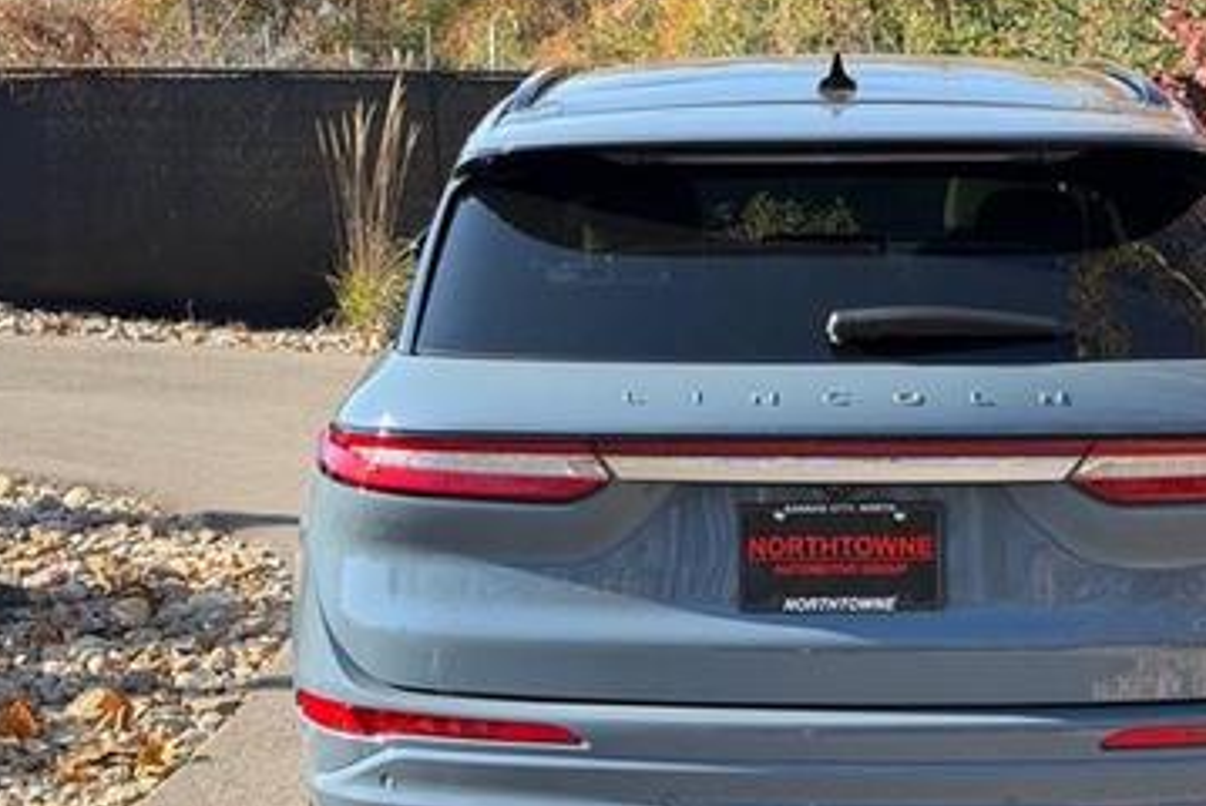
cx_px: 716
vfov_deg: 19.4
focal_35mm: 70
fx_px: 2347
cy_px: 531
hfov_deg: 28.8
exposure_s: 1/1285
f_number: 1.78
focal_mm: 6.76
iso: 80
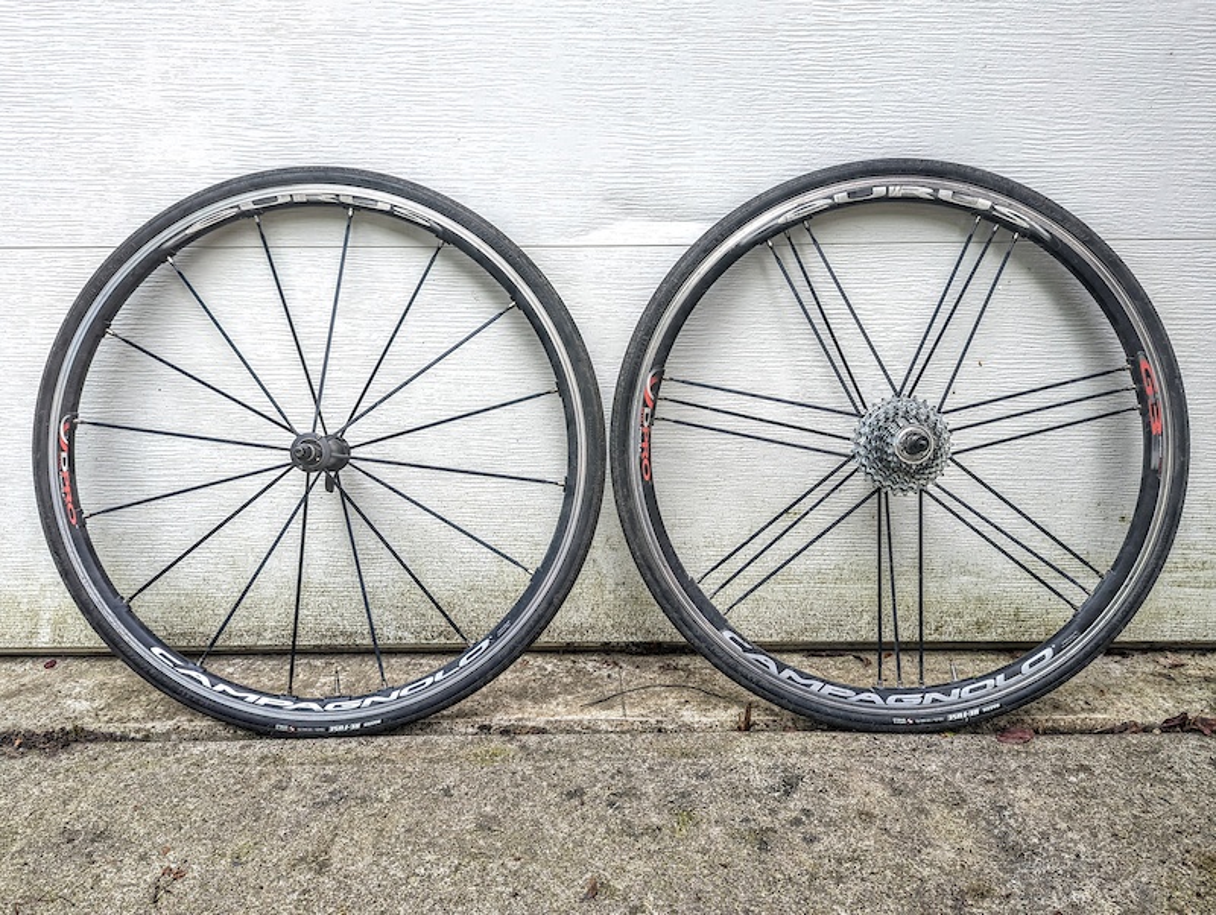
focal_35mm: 24
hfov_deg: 71.5
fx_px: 844
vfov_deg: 56.9
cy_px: 458
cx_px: 608
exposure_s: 1/167
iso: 44
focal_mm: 6.81
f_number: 1.85
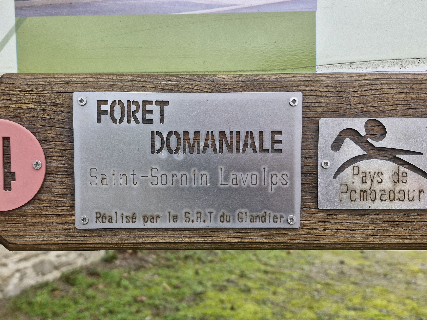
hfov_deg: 58.2
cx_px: 188
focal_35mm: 31
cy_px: 163
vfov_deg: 45.4
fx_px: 382
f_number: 1.8
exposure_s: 1/318
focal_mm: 5.54
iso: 50
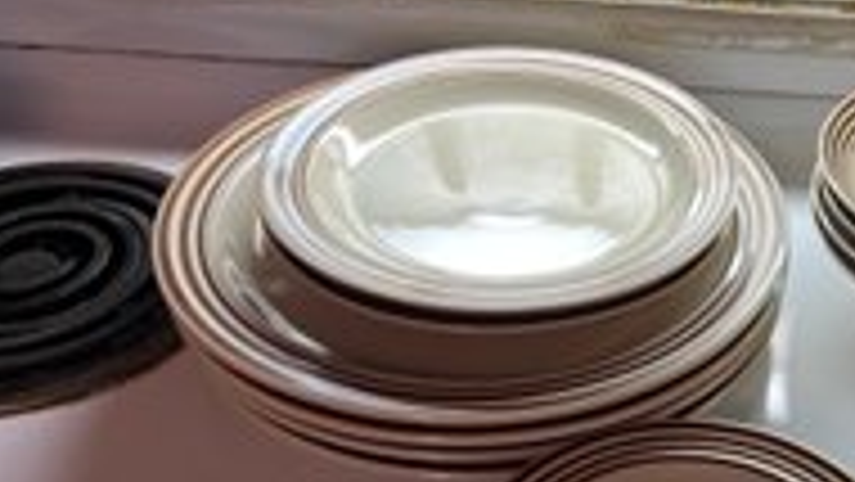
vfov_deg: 23.2
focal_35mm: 51
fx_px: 1157
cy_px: 376
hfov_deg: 38.6
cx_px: 718
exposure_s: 1/120
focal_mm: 5.1
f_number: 1.6
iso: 125
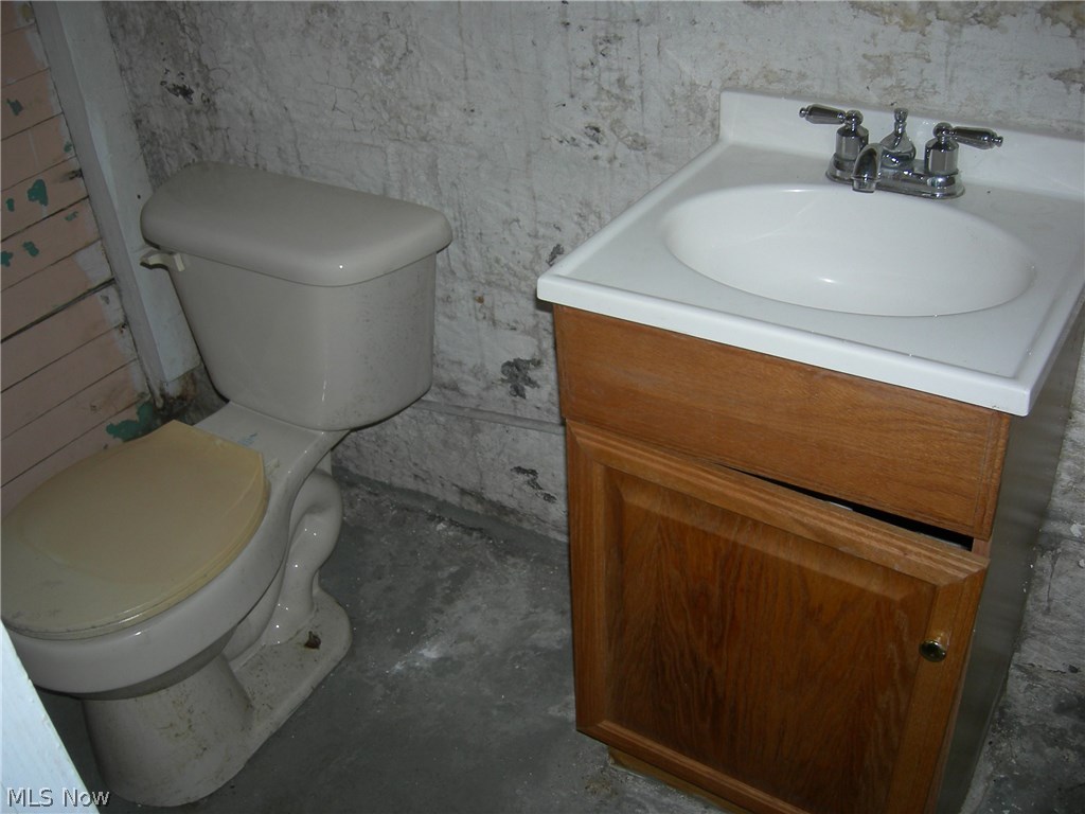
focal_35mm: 36
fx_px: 1128
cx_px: 542
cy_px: 407
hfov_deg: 51.4
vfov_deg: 39.7
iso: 64
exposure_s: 1/60.1
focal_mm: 7.5
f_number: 2.7
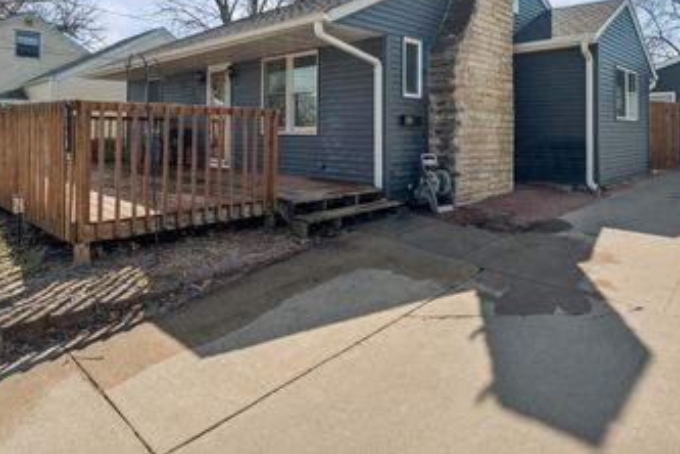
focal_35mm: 24
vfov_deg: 51.0
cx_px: 425
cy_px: 116
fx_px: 453
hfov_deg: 72.5
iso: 400
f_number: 10
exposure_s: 1/320
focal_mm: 16
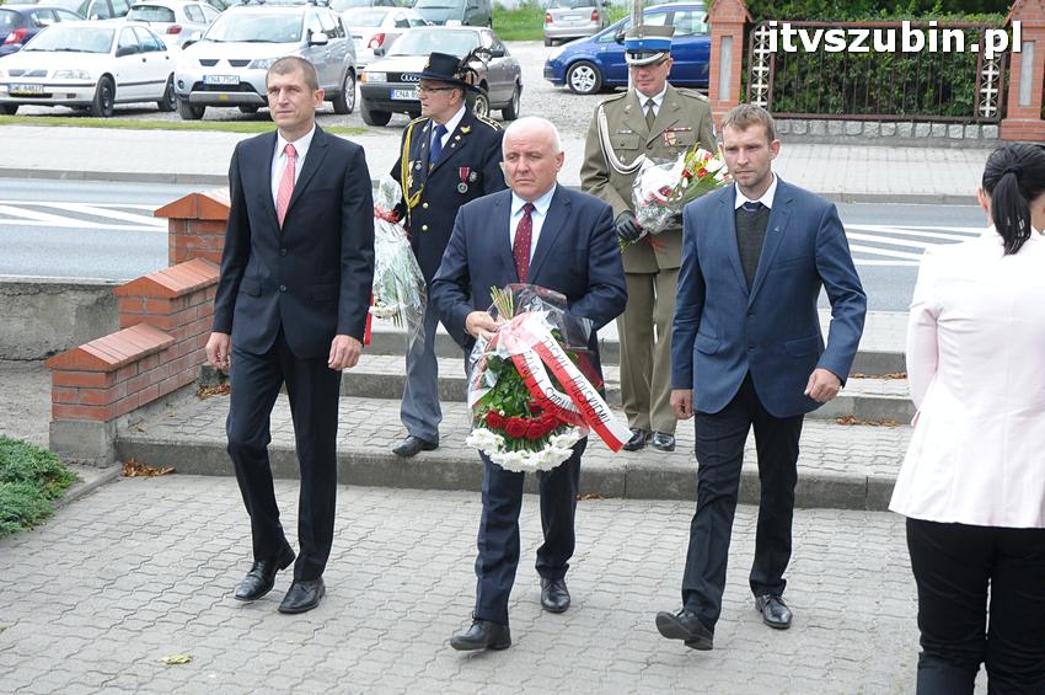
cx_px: 522
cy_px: 348
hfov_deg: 29.3
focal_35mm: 69
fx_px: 2001
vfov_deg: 19.7
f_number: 9
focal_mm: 46
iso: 800
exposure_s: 1/250
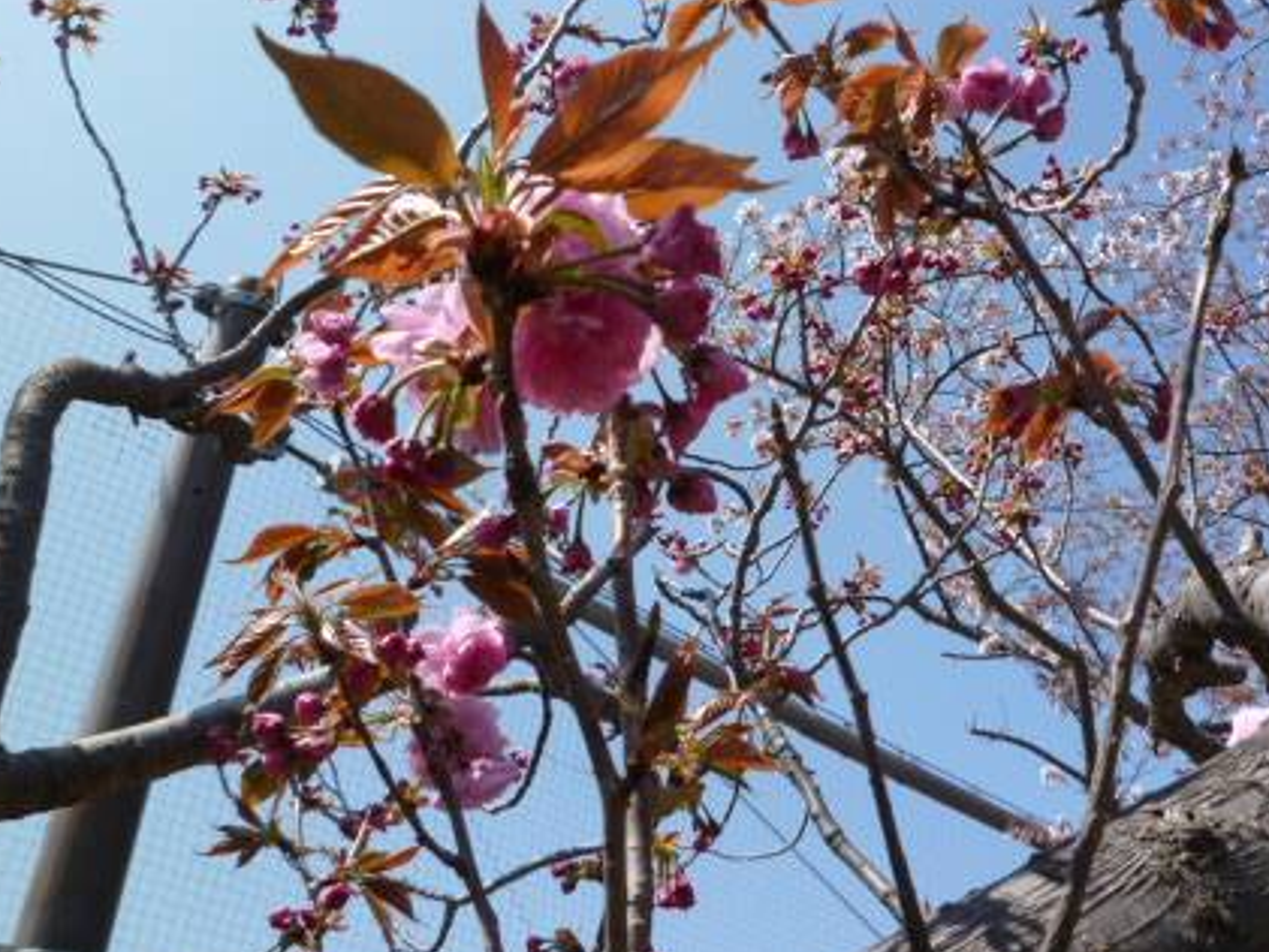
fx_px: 1393
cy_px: 413
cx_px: 868
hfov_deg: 48.0
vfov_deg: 37.7
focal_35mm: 38
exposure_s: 1/500
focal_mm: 4.5
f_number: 4
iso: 80
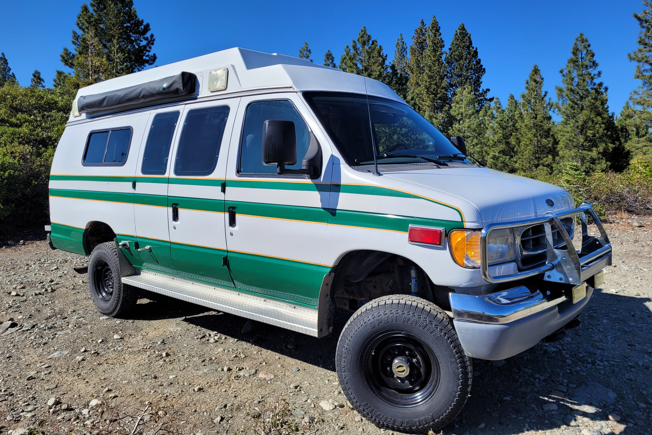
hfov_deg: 65.5
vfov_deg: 46.3
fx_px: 507
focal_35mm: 28
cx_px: 318
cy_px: 192
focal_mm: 5.4
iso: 40
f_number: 1.8
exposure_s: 1/3001
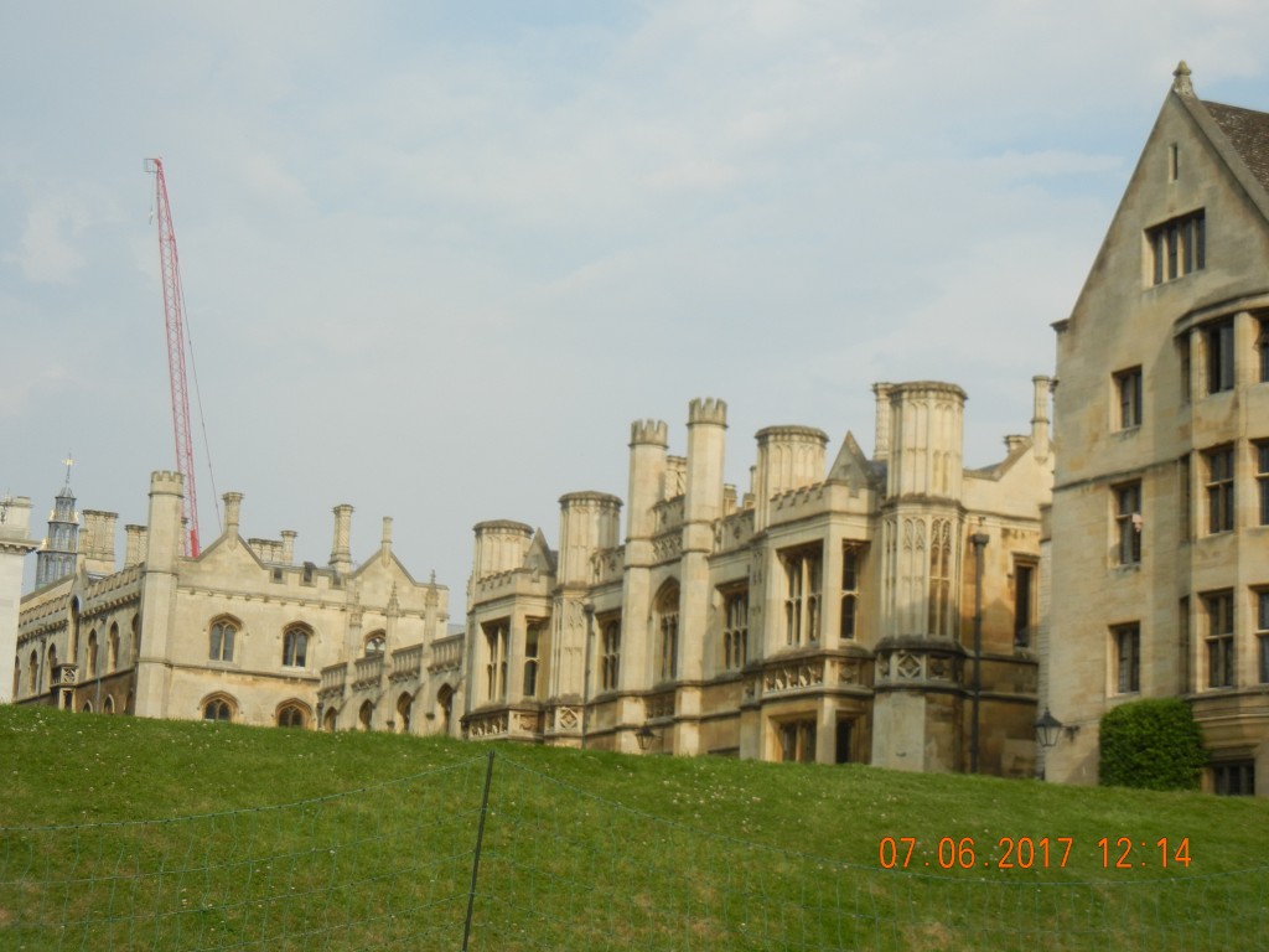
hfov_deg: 25.3
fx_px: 2823
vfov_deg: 19.1
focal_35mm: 77
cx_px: 634
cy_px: 476
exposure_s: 1/785
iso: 160
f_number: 4.3
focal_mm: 13.9
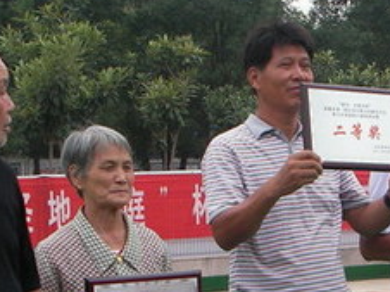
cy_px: 252
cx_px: 281
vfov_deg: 14.5
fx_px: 1137
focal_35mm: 101
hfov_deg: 19.4
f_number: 3.3
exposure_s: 1/114
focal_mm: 6.3
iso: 100
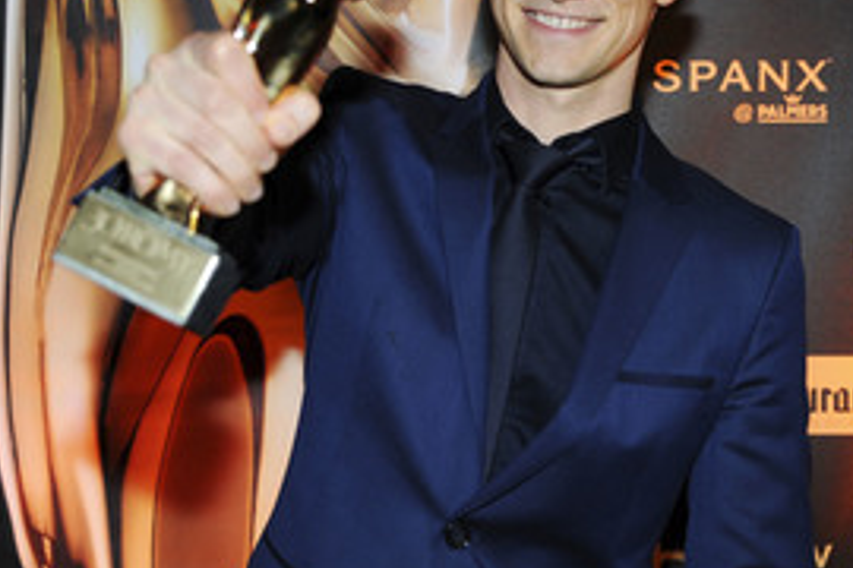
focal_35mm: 80
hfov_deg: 25.3
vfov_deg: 17.0
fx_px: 1895
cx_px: 499
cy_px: 199
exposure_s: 1/200
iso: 800
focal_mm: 48
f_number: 4.2
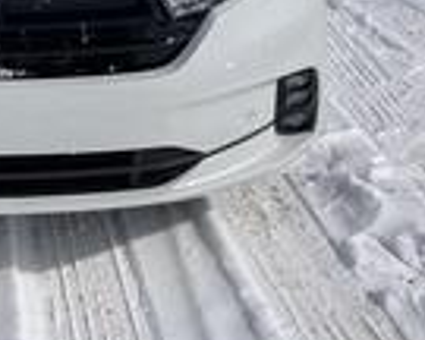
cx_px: -44
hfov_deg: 21.3
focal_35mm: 85
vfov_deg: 17.2
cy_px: -74
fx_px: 1069
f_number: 1.8
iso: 25
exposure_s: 1/8130
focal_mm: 3.99
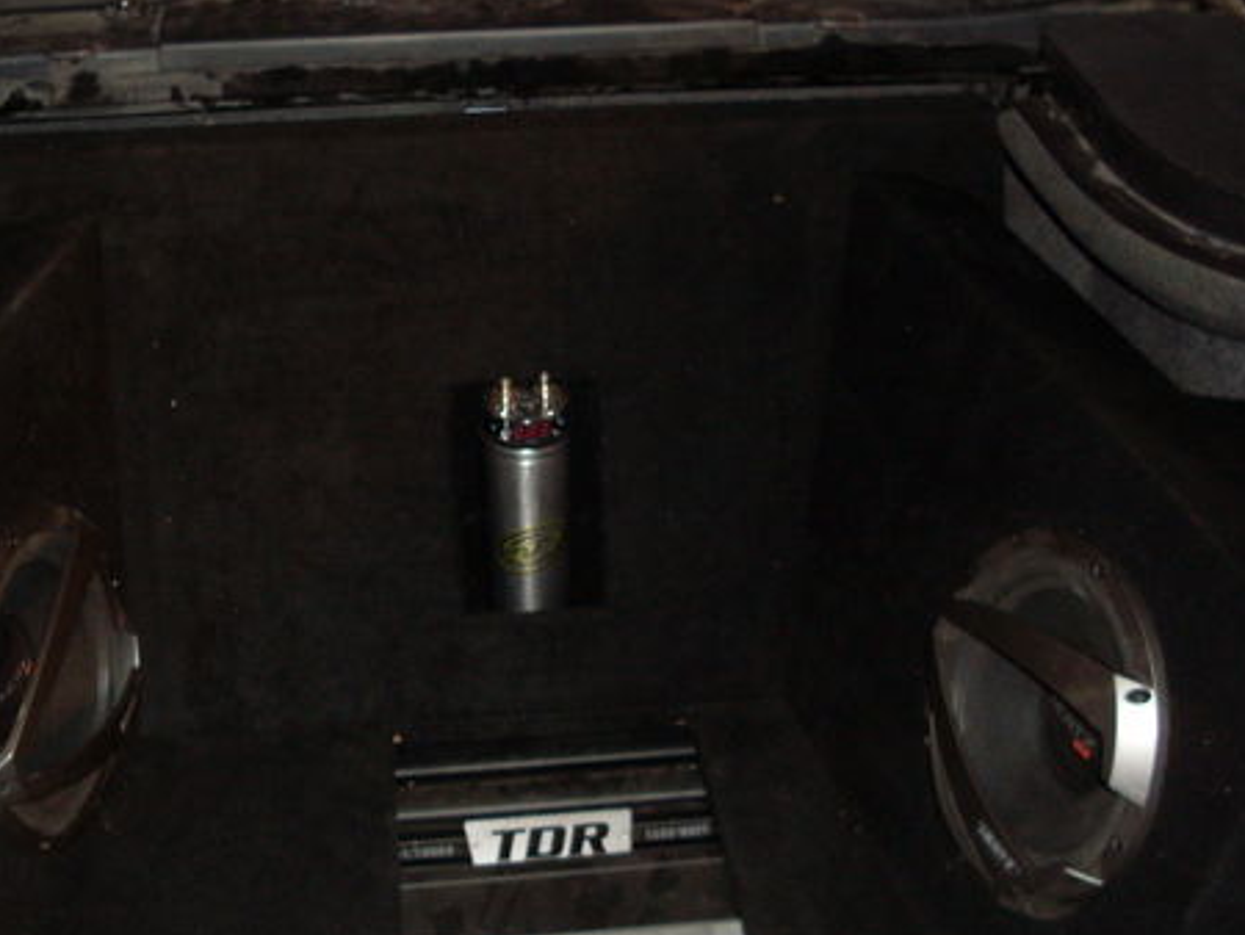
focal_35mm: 54
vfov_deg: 27.0
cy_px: 503
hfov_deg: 35.5
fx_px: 1943
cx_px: 526
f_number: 2.8
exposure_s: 1/45
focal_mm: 6.3
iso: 100
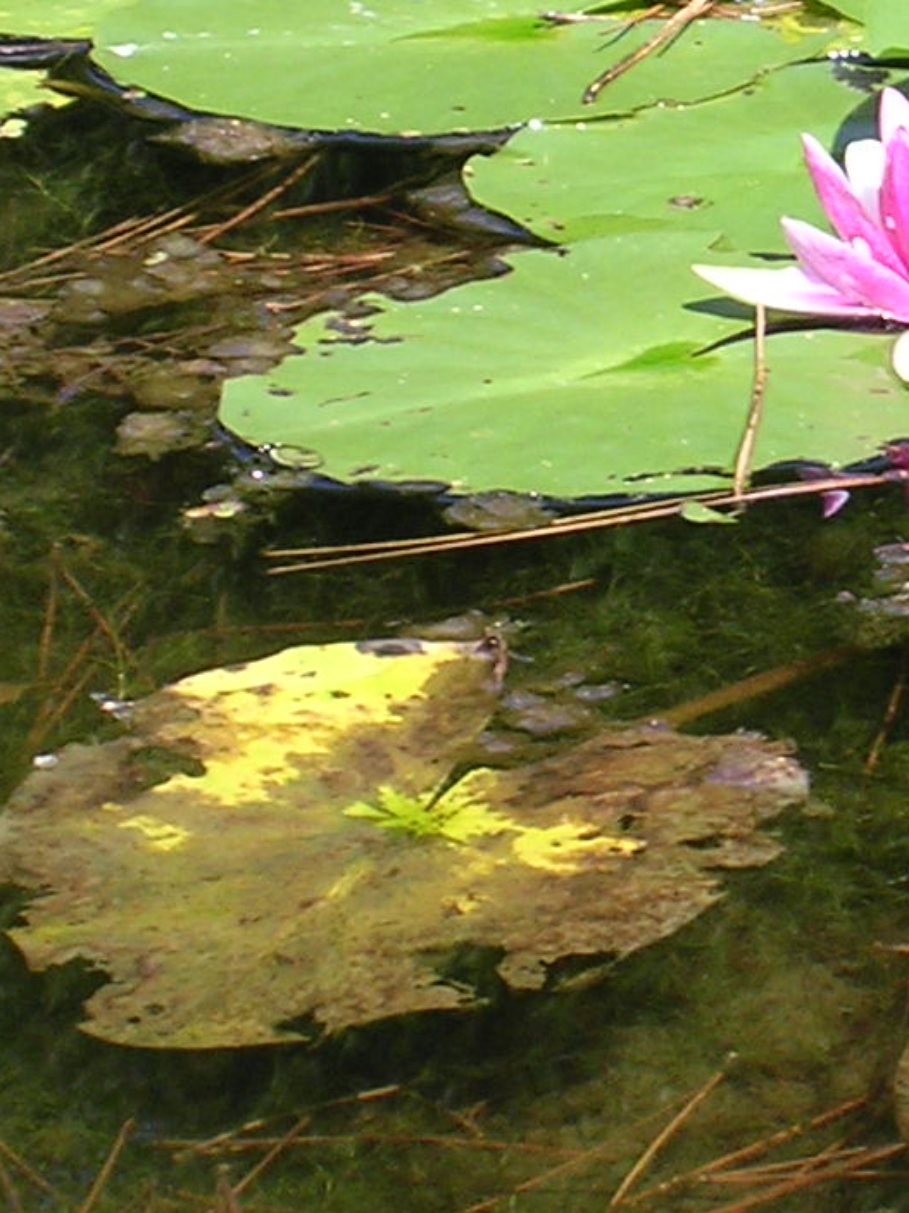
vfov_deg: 5.9
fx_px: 11733
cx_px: 1018
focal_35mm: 335
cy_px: 110
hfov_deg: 4.4
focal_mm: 17.4
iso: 100
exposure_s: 1/127
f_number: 4.9
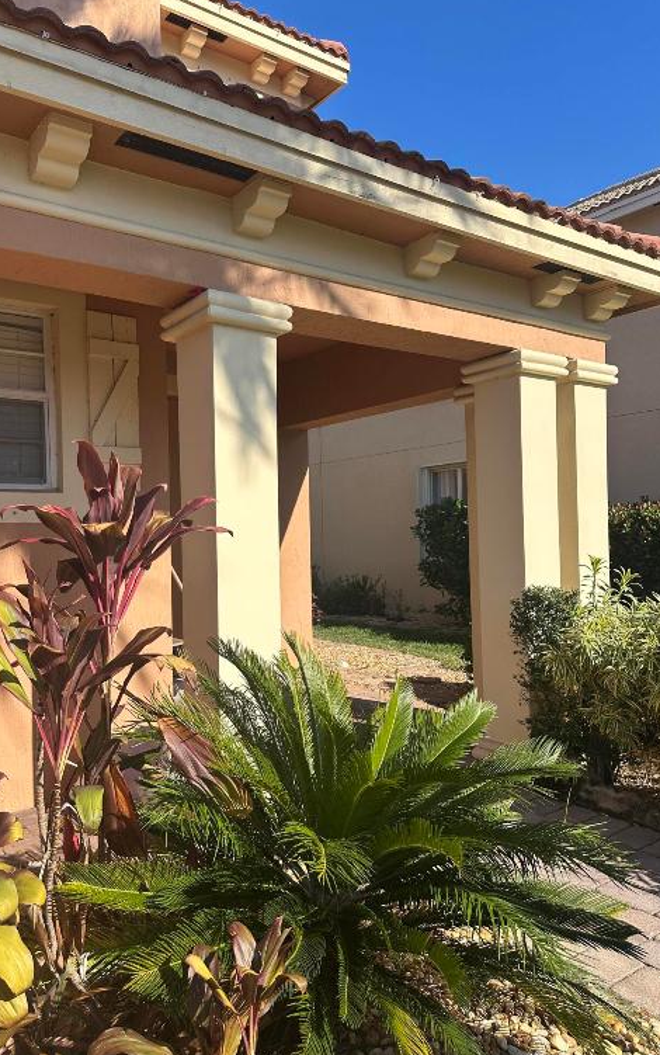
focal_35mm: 26
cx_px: 263
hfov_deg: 47.4
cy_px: 521
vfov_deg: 70.4
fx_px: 748
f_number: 1.78
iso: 80
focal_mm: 6.86
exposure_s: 1/3597
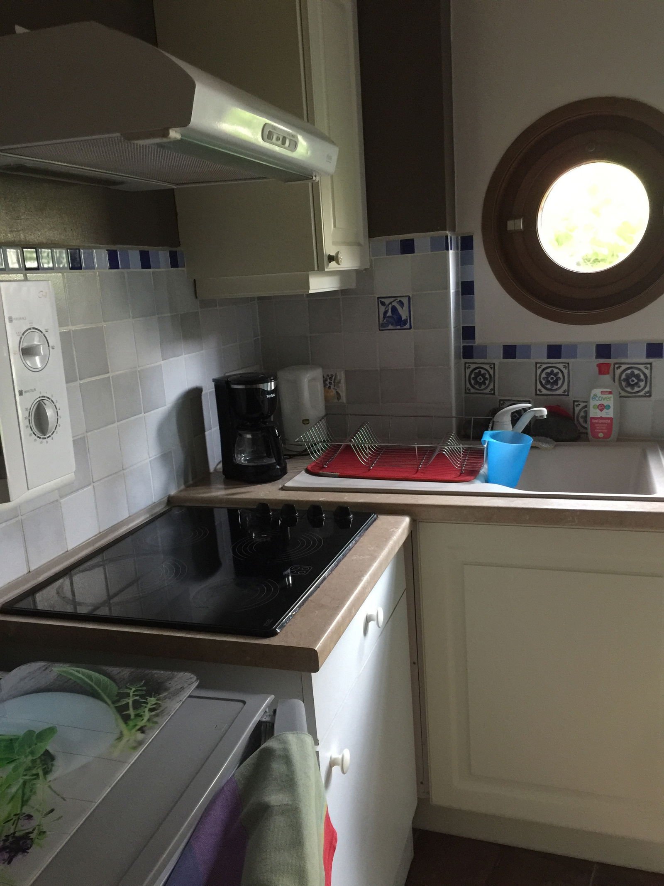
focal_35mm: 29
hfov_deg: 48.2
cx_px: 332
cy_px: 443
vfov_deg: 61.7
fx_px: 742
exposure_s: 1/15
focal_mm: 4.15
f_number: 2.2
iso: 160
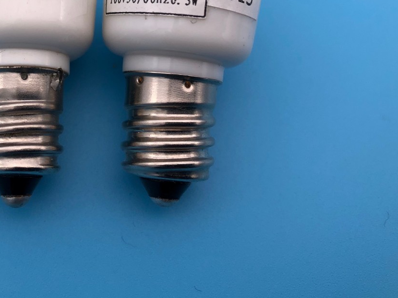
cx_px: 59
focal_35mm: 56
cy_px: 48
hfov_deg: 33.0
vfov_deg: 25.5
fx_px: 644
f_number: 1.8
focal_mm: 3.99
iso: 20
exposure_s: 1/774
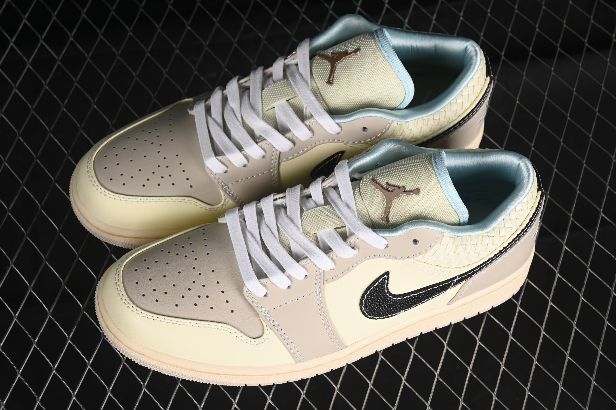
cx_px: 308
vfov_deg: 18.2
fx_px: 1283
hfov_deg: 27.0
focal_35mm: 75
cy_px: 205
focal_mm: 50
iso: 160
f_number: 7.1
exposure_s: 1/80
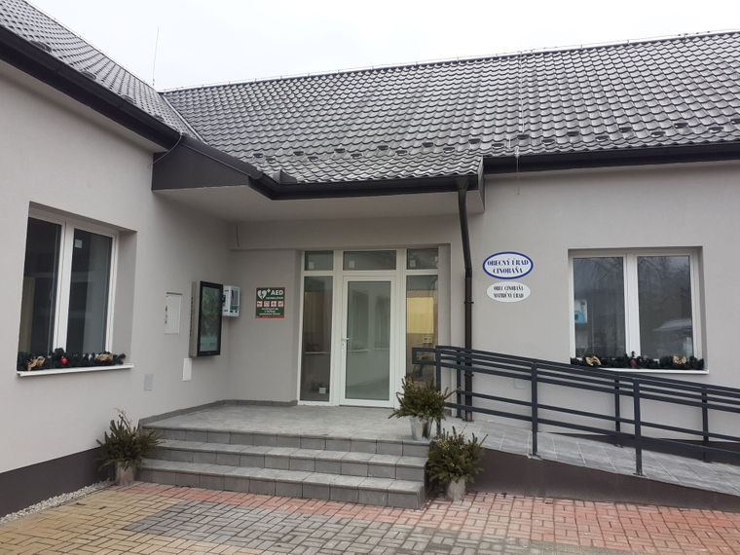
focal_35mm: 27
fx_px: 577
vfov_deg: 51.4
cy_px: 278
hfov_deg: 65.3
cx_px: 370
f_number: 1.9
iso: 40
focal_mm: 3.6
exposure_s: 1/227
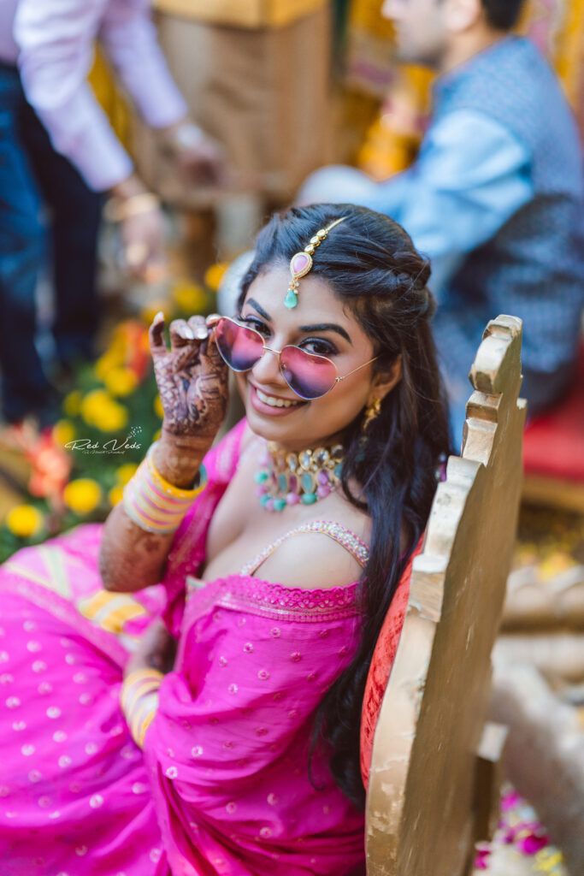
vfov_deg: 39.6
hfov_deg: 27.0
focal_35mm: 50
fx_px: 1216
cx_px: 292
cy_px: 438
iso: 100
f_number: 1.3
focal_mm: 50
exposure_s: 1/500
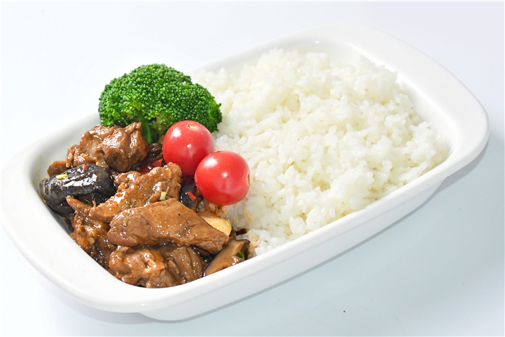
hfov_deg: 22.1
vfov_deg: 14.9
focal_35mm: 92
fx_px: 1290
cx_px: 252
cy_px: 168
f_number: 5.6
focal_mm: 46
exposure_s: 1/160
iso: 2500
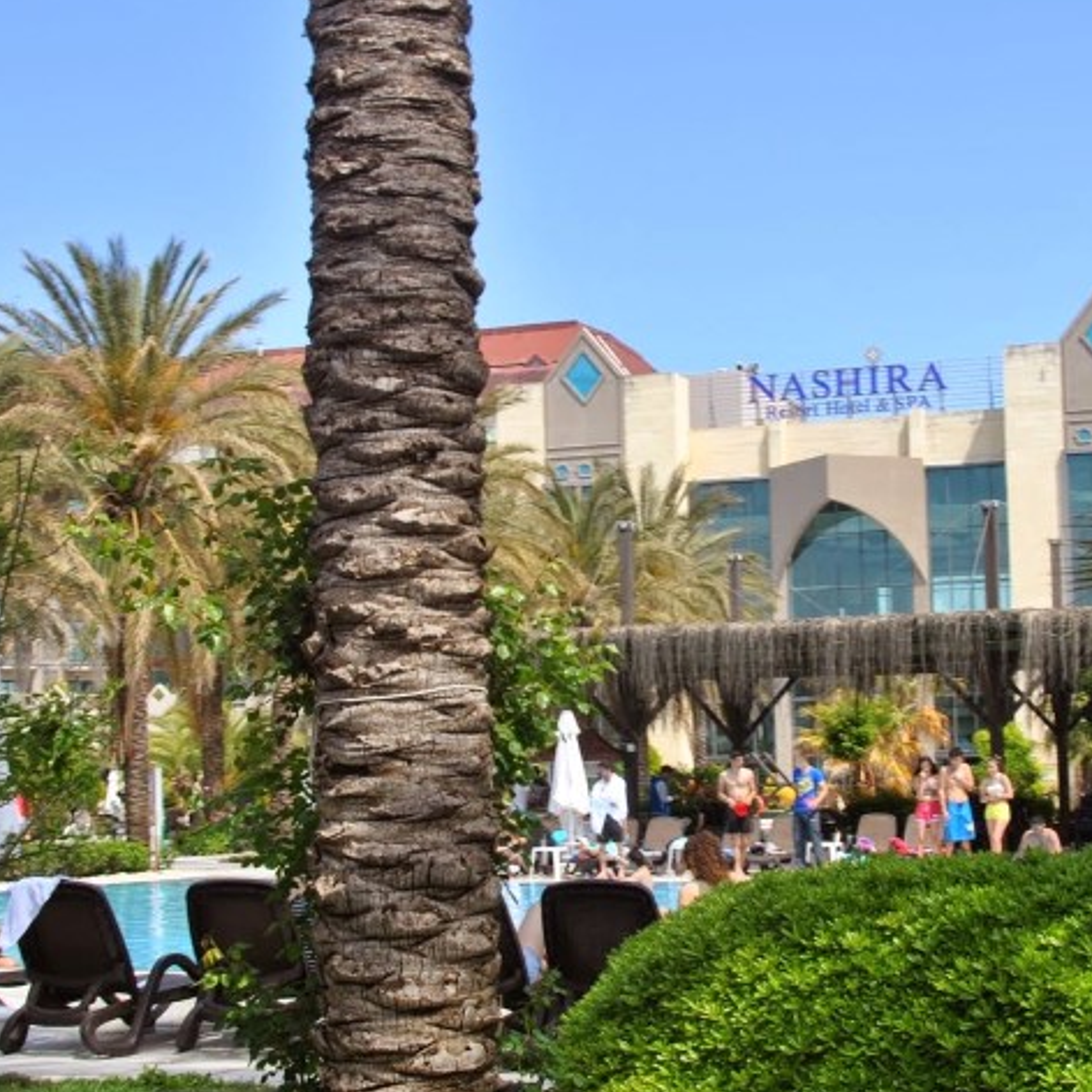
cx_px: 684
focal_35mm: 62
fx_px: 2213
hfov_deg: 27.6
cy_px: 539
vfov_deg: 27.7
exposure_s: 1/200
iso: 100
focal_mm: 20
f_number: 7.1
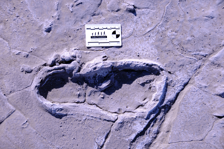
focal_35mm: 75
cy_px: 74
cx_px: 112
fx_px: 466
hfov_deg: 27.0
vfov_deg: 18.1
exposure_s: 1/800
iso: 200
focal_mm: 50
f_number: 5.6
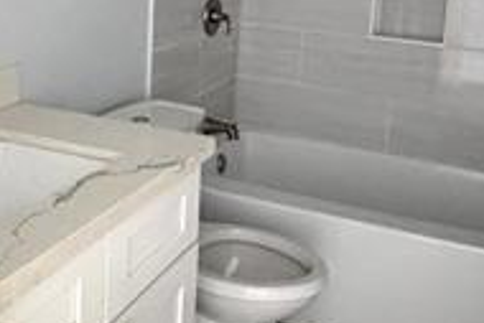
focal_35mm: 49
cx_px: 239
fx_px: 659
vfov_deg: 26.6
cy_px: 33
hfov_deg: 40.3
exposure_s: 1/48
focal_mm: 2.22
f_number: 2.2
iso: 1250
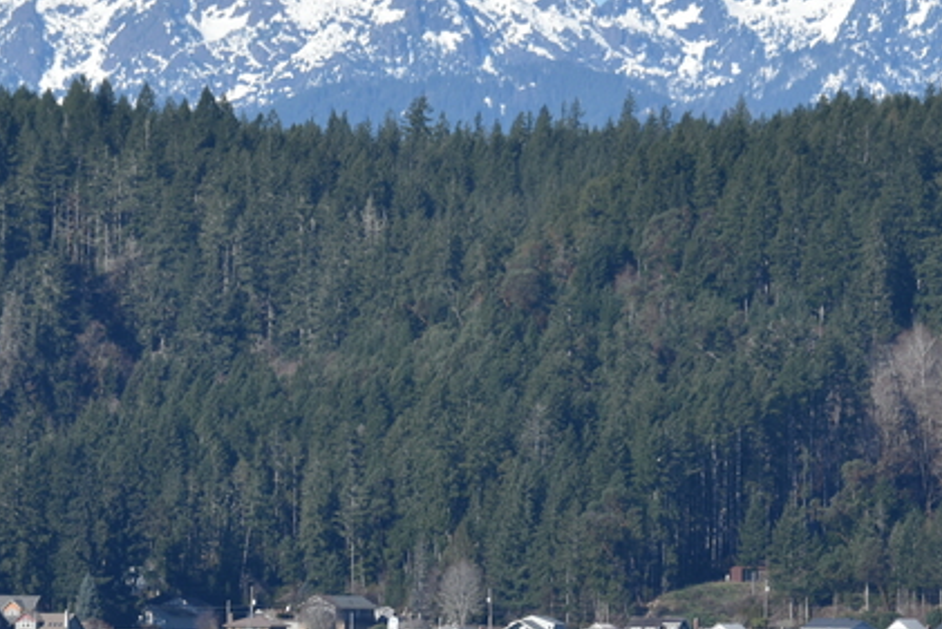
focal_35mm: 486
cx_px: 161
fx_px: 12721
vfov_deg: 2.8
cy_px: 414
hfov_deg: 4.2
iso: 100
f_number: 8
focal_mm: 160
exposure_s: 1/320
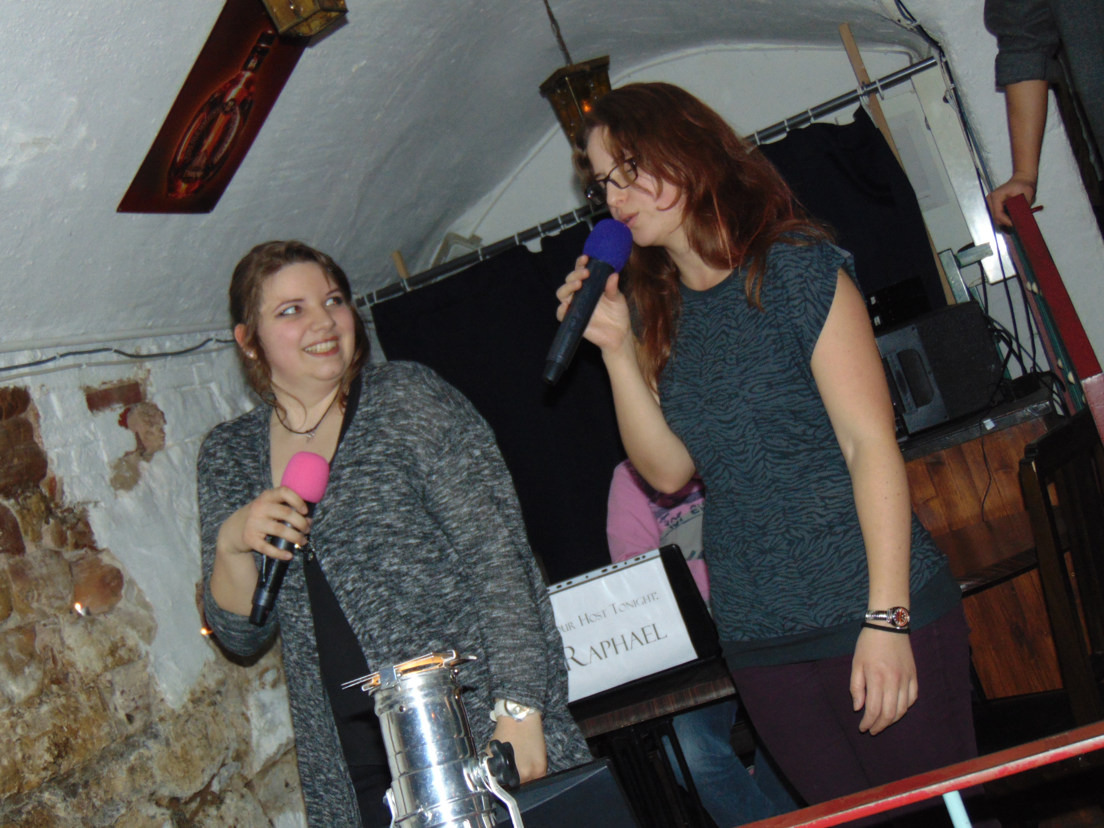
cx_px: 531
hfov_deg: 36.8
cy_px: 403
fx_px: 1658
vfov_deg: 28.0
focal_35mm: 52
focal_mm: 9
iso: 500
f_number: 3.5
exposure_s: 1/60
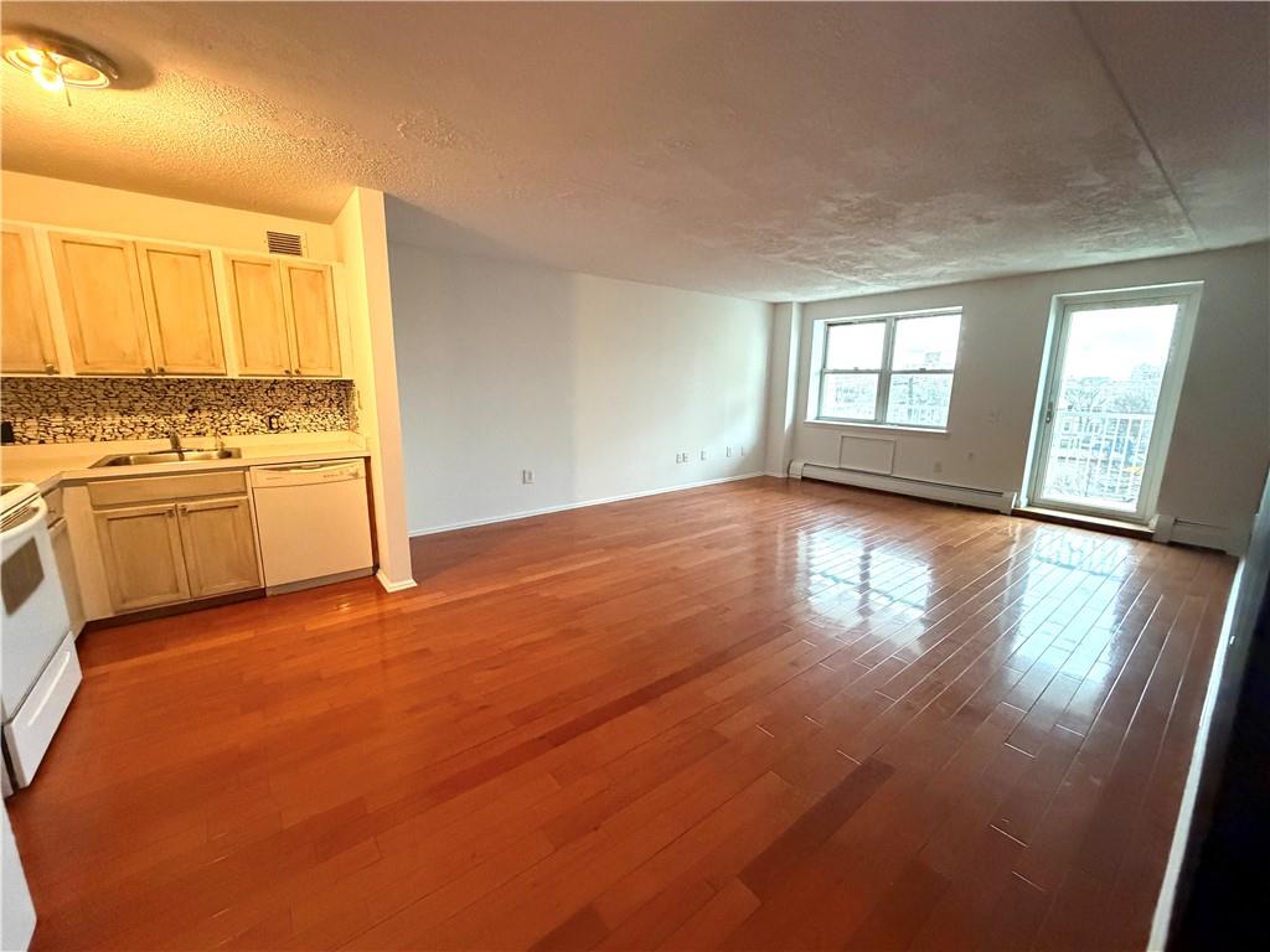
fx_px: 514
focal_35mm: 14
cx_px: 635
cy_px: 476
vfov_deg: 85.7
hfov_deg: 102.1
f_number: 2.2
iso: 1000
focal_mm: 2.22
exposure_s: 1/60
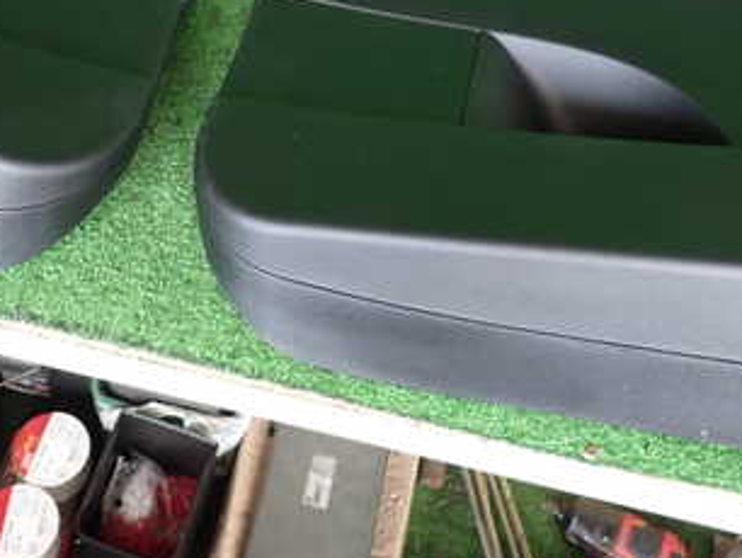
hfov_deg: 38.4
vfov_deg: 28.7
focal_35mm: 49
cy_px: 70
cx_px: 245
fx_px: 1051
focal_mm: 4.5
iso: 200
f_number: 2
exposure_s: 1/40
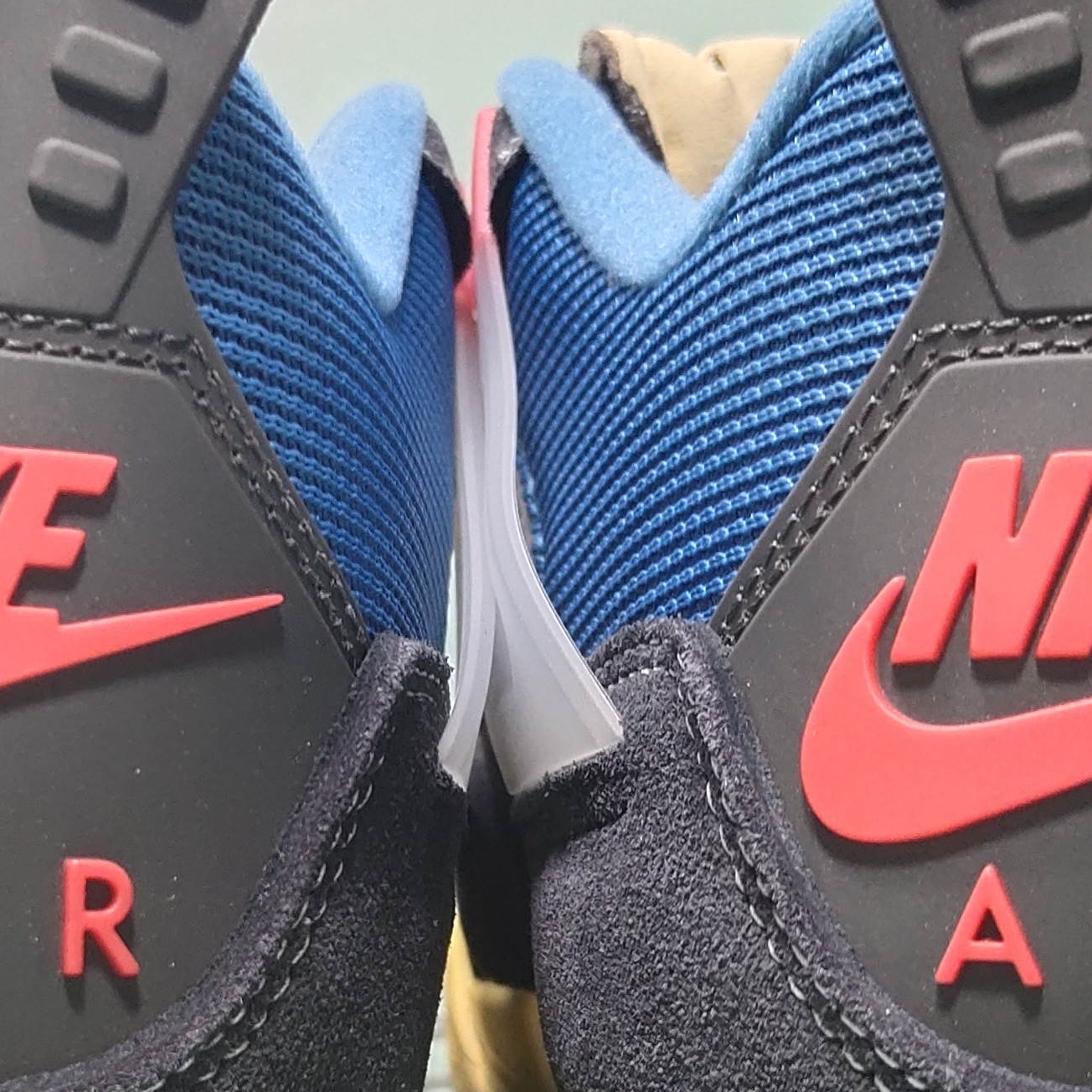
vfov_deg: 21.0
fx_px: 2927
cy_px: 779
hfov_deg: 21.1
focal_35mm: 82
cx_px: 410
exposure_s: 1/398
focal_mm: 4.35
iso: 50
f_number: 1.79
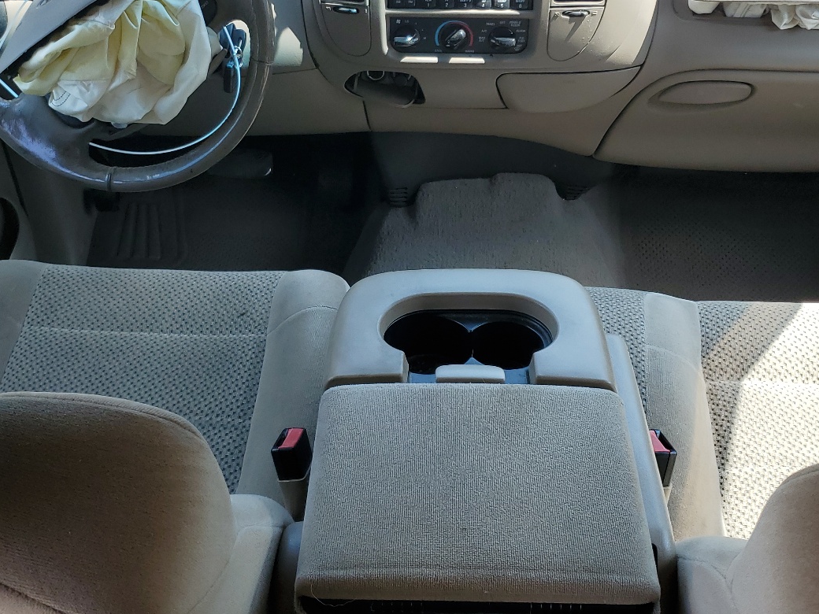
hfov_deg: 46.8
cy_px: 296
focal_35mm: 40
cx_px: 402
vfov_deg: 36.0
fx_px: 946
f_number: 1.5
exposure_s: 1/400
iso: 50
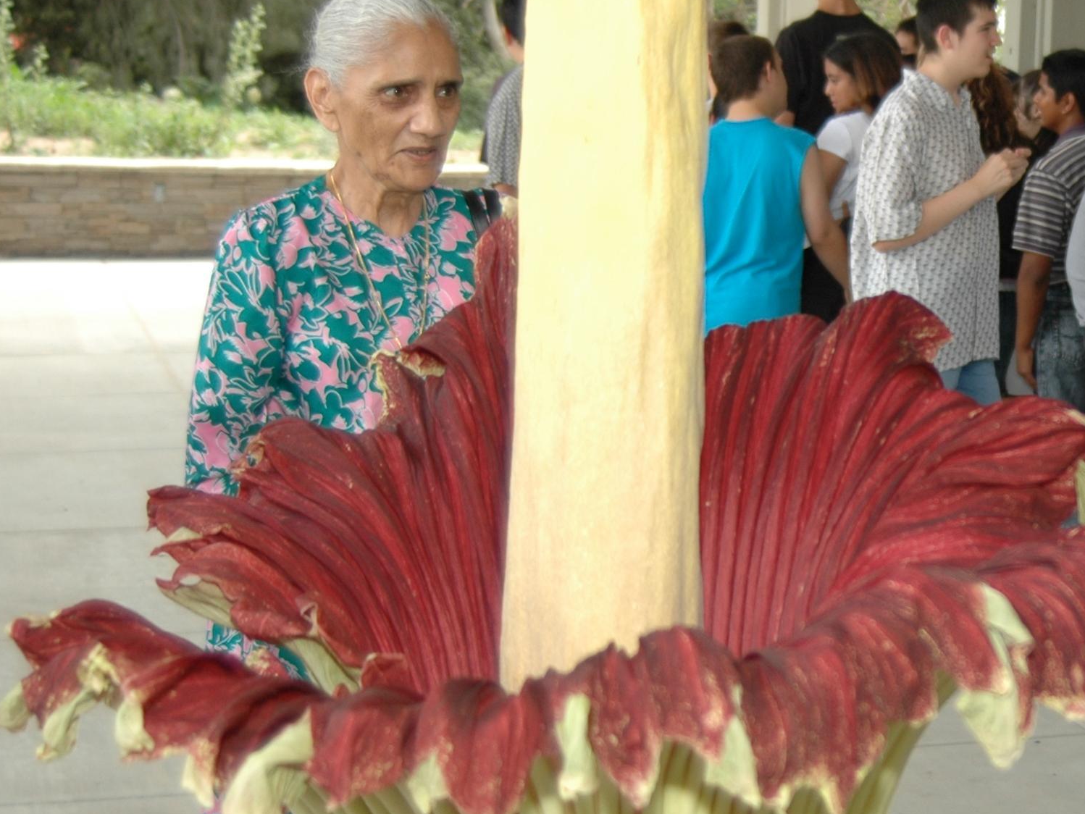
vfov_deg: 18.2
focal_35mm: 81
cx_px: 1084
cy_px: 418
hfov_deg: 23.1
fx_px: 2539
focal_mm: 28
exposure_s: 1/200
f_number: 4
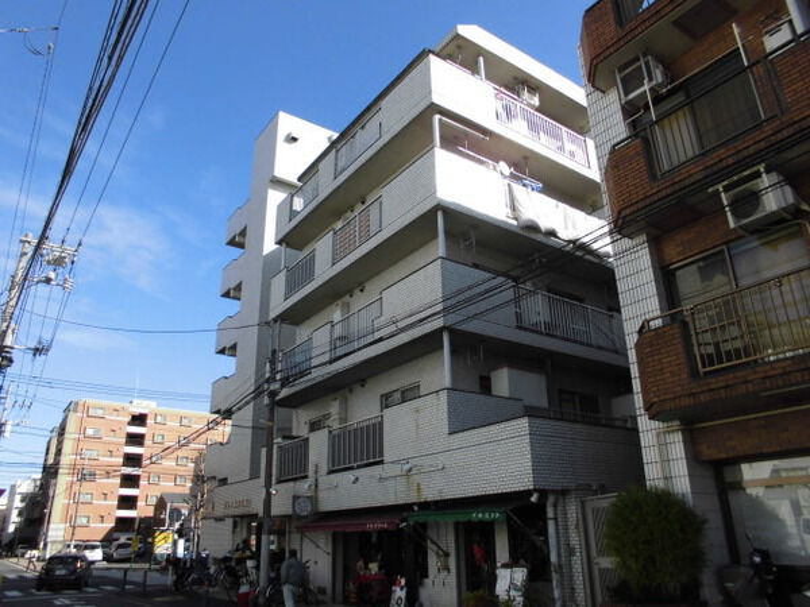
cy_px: 304
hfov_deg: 67.3
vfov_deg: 53.1
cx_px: 405
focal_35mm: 26
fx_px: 608
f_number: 3.5
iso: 100
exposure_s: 1/500
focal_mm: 4.6
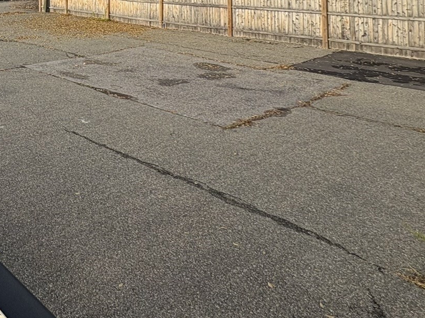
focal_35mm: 35
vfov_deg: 34.0
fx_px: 430
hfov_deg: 44.9
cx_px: 3
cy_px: -49
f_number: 2.2
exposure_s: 1/620
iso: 40
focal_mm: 2.22
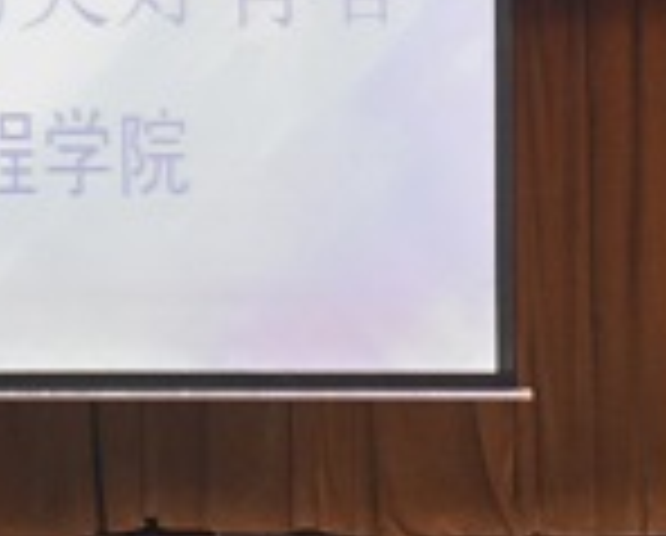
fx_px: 6715
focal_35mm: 340
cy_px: 320
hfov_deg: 5.7
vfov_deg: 4.6
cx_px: 626
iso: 3200
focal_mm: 56
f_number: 4.8
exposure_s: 1/60
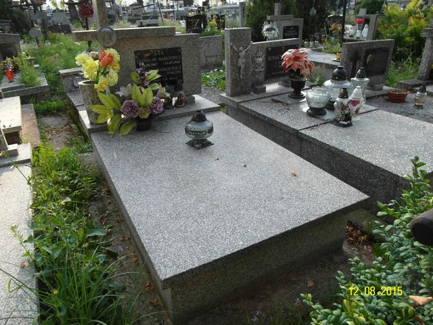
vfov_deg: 56.8
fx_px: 300
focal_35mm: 24
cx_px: 216
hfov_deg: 71.6
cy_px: 162
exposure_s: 1/125
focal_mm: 5.2
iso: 80
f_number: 3.4
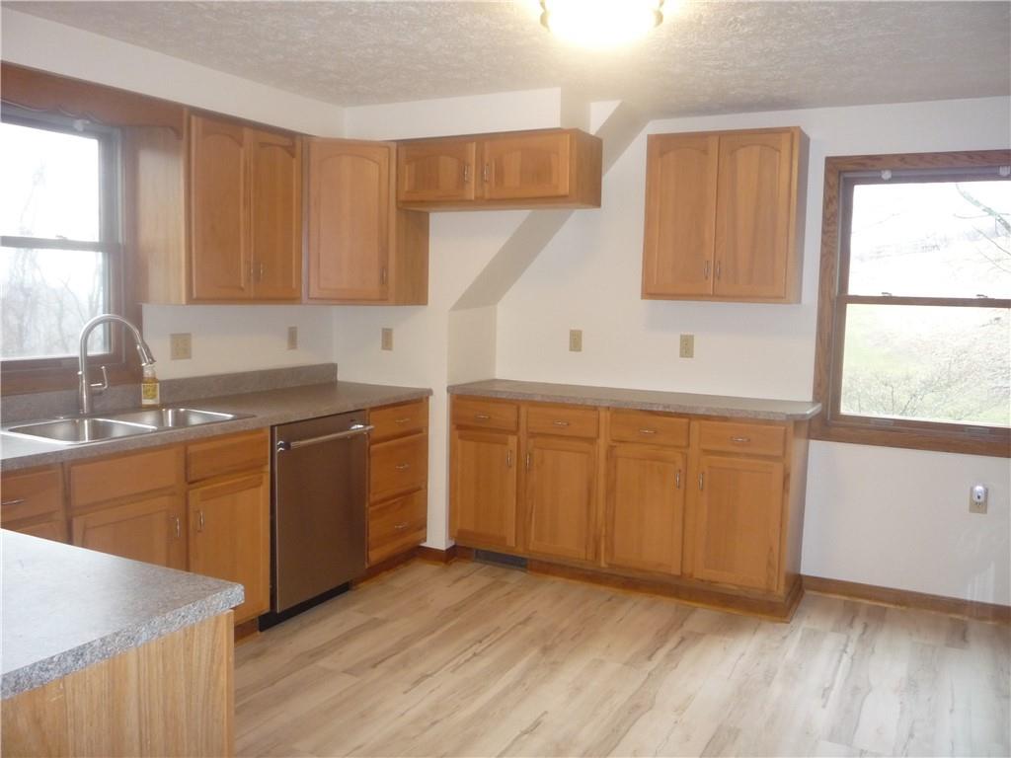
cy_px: 379
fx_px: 876
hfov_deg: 60.0
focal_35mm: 30
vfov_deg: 46.8
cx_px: 506
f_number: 3.3
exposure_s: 1/30
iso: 320
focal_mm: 5.2
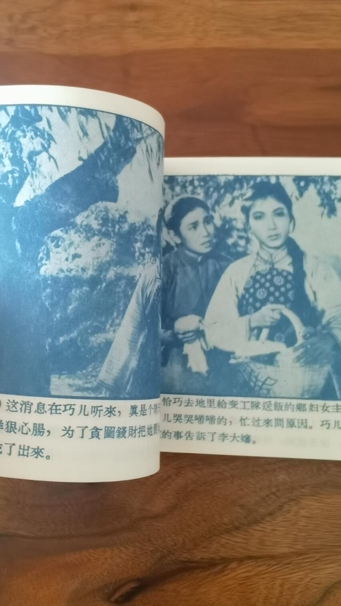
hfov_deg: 33.6
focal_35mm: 35
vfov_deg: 56.6
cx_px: 206
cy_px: 285
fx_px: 563
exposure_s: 1/33.3
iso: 320
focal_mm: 2.26
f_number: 2.2
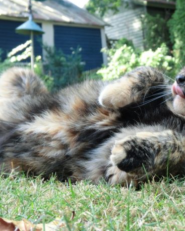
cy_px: 114
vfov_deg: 32.5
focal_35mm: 58
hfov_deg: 26.0
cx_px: 132
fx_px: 397
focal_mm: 7.9
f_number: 3.4
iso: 100
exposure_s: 1/60
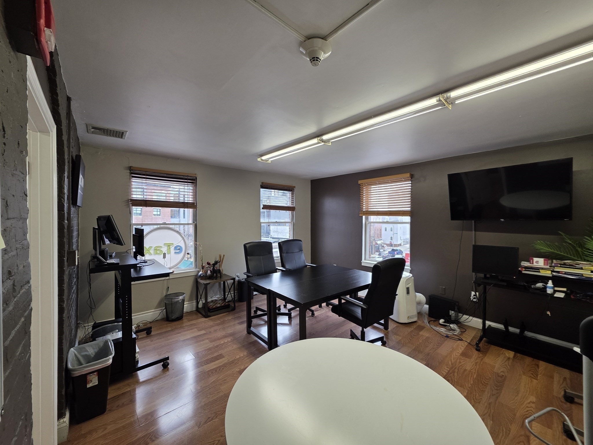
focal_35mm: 13
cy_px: 222
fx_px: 223
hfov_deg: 106.2
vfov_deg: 89.9
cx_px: 296
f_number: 1.9
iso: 100
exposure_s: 1/120
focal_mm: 2.2
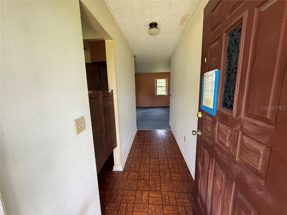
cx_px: 144
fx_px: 116
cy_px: 108
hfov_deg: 102.1
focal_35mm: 14
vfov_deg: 85.7
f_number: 2.2
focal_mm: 2.22
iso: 100
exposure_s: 1/99
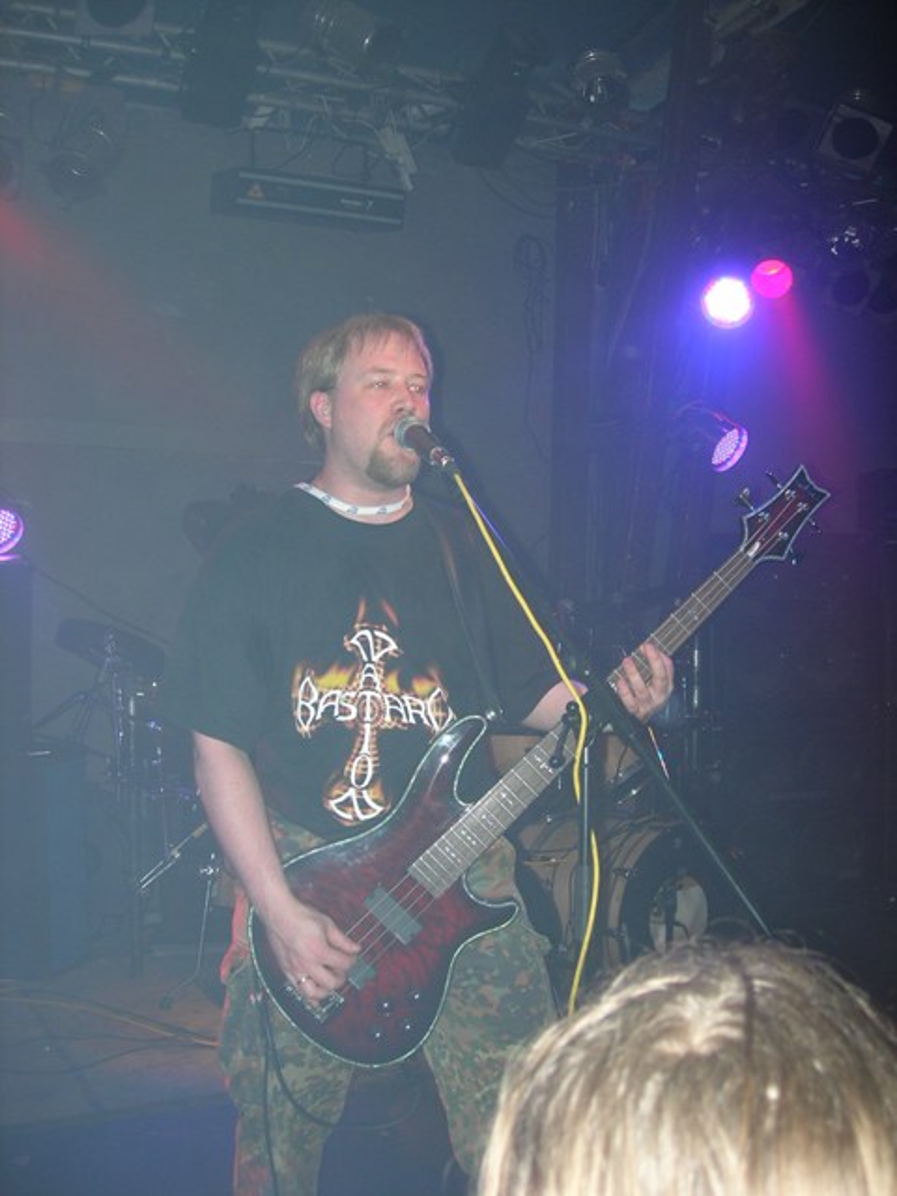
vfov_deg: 49.0
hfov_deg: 37.7
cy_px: 598
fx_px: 1313
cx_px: 448
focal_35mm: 38
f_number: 2.8
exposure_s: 1/60.1
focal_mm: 7.8
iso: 64
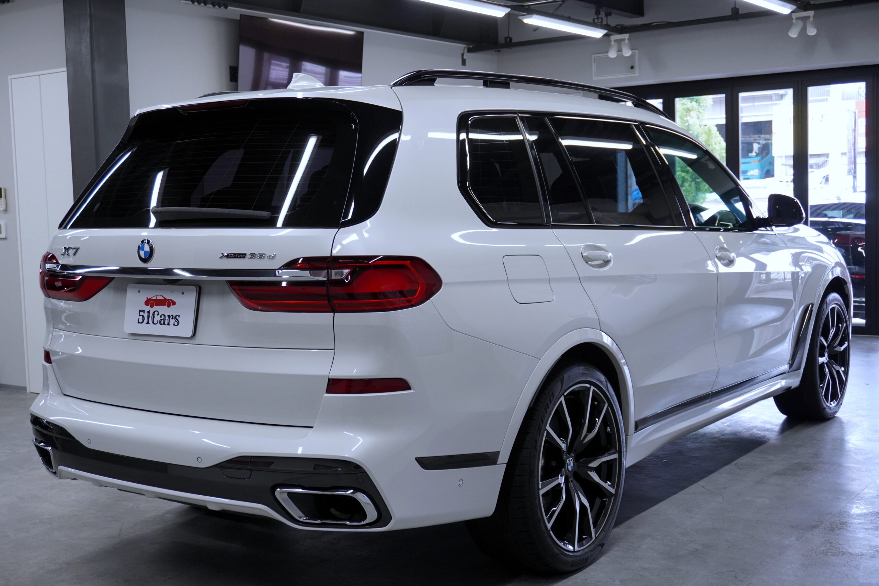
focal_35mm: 45
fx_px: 1099
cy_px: 293
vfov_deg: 29.9
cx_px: 440
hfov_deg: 43.6
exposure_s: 1/60
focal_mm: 30
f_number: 5
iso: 400
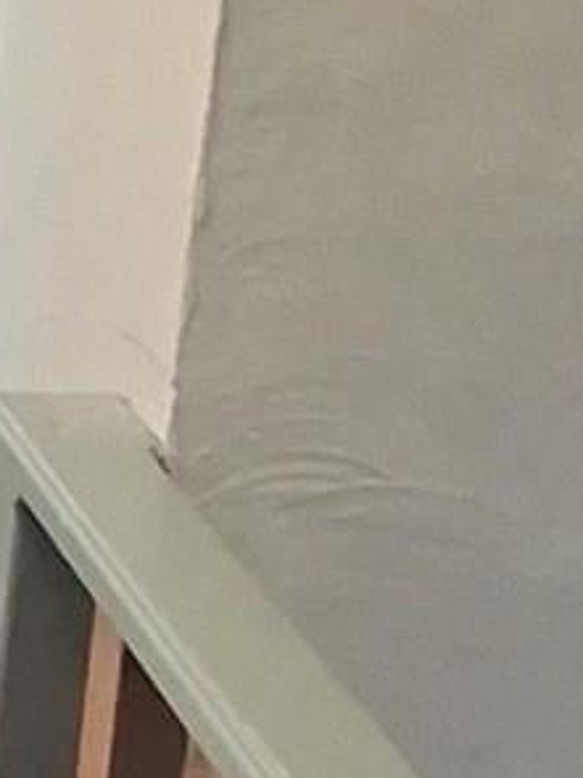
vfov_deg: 15.3
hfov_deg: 9.9
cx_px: -960
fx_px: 2809
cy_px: -100
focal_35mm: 125
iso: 320
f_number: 2.2
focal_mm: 1.64
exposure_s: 1/24
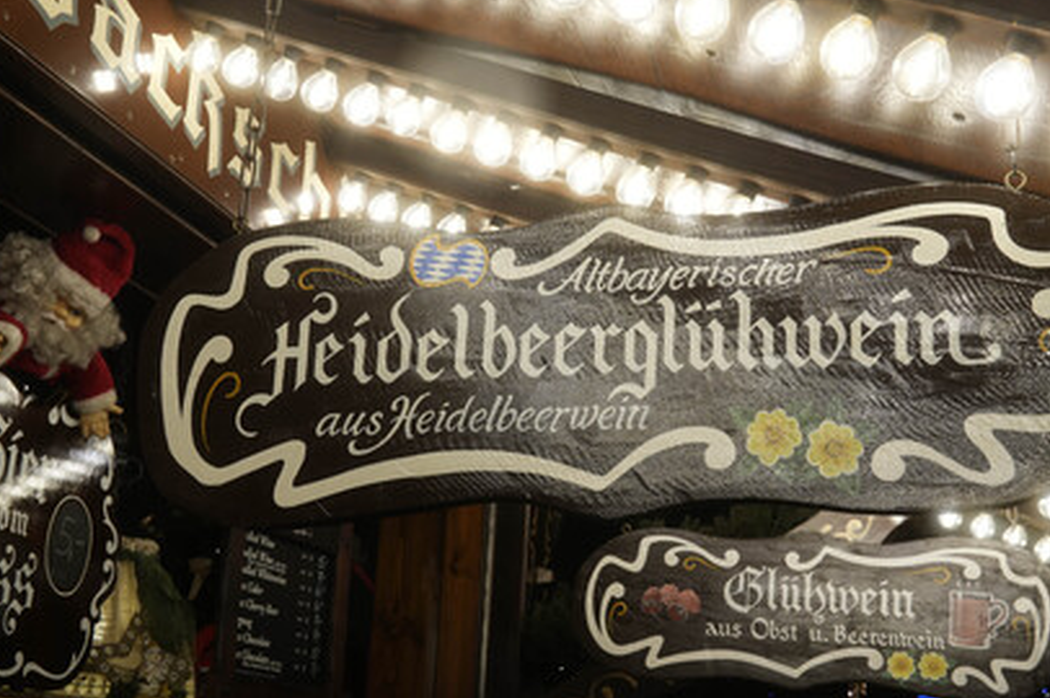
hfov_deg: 39.6
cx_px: 565
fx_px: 1457
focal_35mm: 50
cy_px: 367
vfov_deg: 26.9
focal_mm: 30
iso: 640
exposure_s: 1/60
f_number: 11
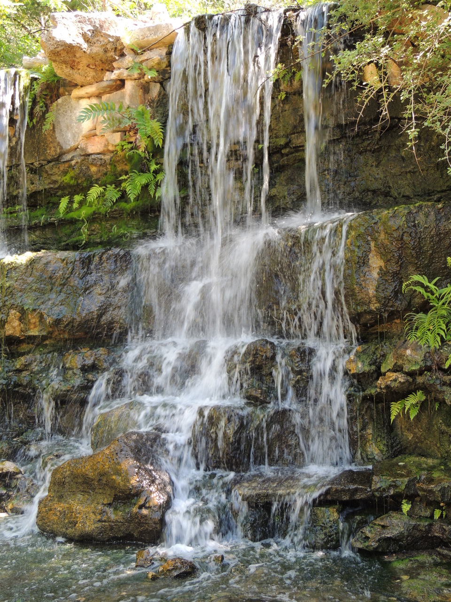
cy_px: 301
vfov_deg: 38.2
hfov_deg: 29.1
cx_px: 226
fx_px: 869
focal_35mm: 50
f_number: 3.6
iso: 100
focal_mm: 8.9
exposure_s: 1/50
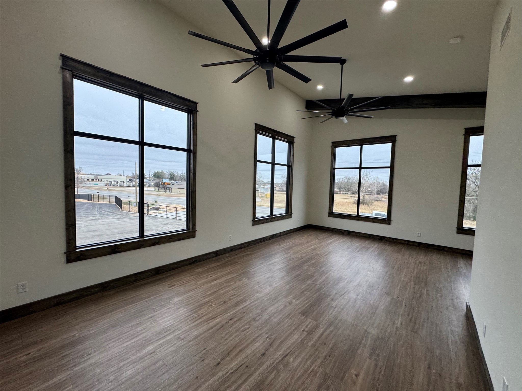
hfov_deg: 102.1
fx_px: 211
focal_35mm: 14
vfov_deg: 85.7
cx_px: 261
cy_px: 196
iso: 80
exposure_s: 1/120
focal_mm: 2.22
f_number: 2.2
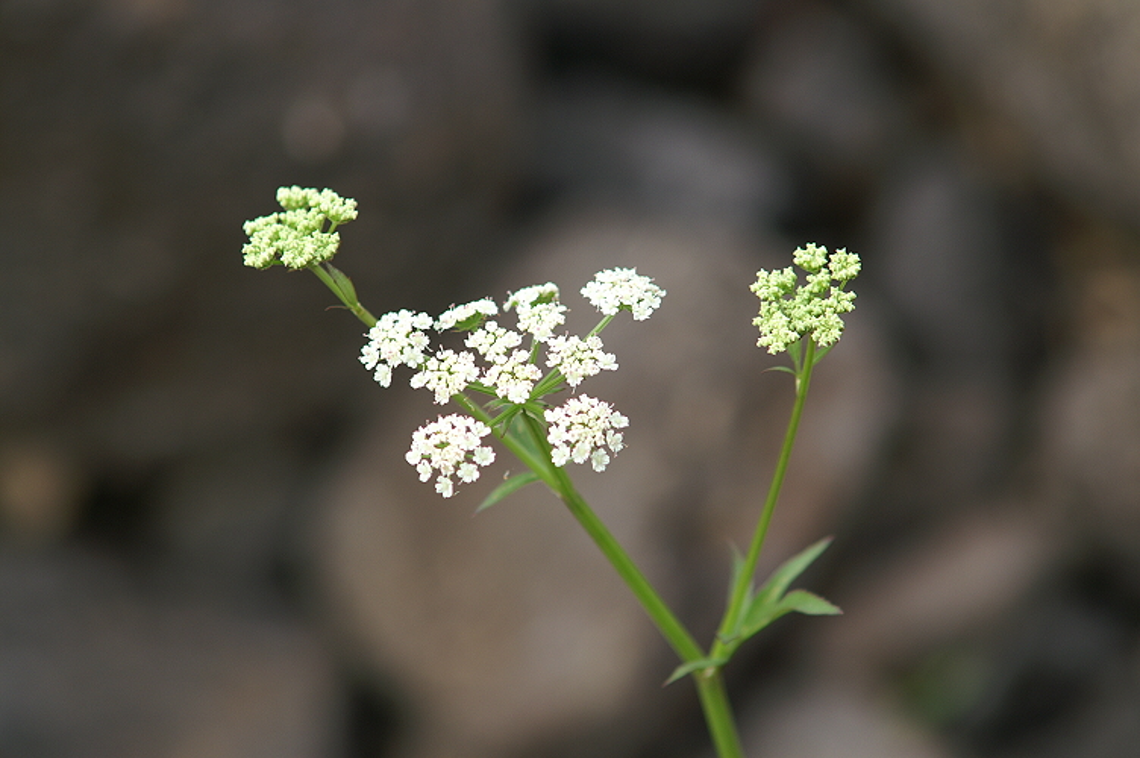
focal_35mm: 315
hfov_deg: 6.5
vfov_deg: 4.4
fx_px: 9966
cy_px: 379
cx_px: 570
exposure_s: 1/160
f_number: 6.3
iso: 100
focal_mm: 210
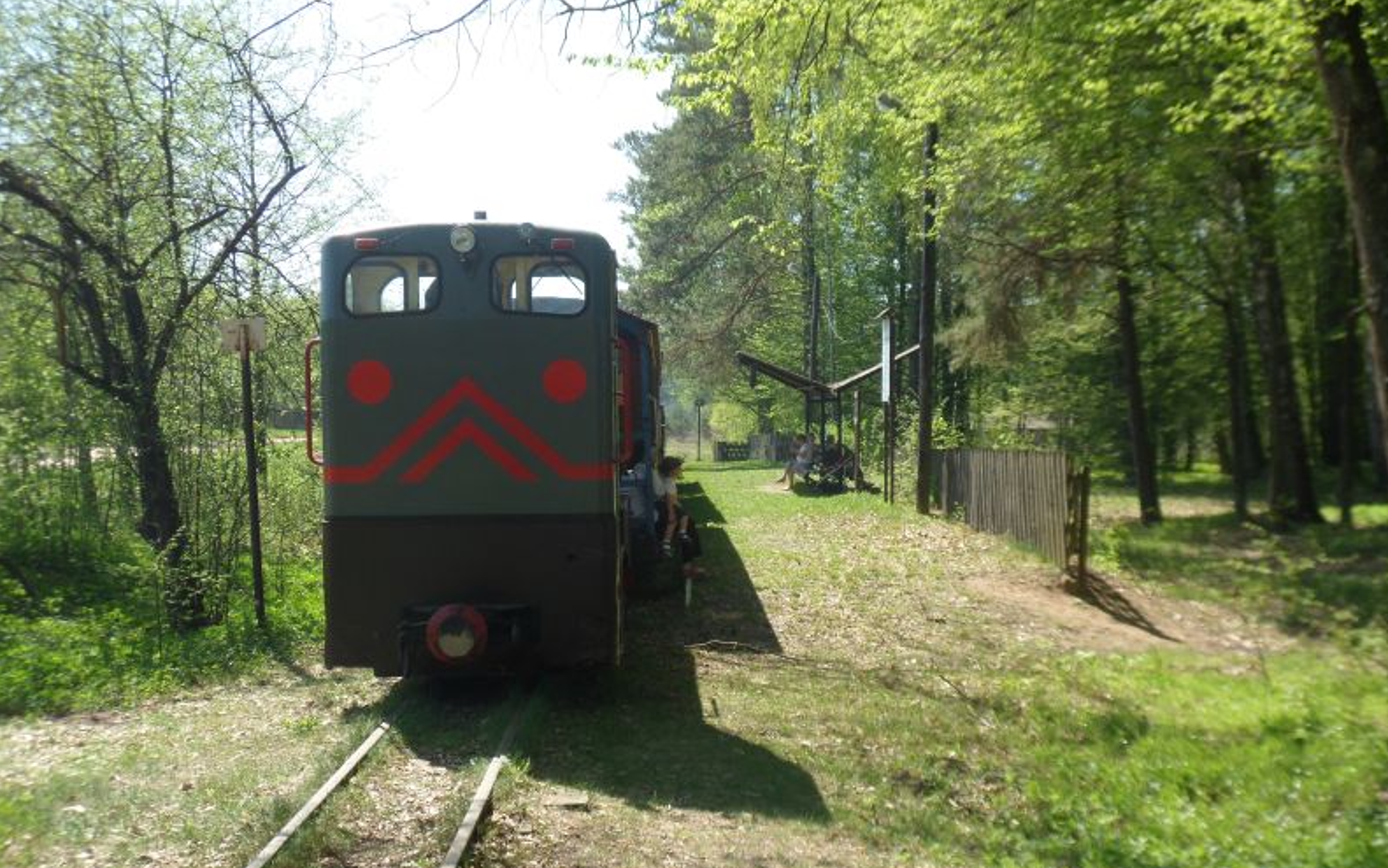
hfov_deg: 44.3
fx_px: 1703
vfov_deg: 28.5
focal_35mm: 45
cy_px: 523
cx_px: 698
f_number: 4
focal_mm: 6.5
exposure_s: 1/250
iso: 80
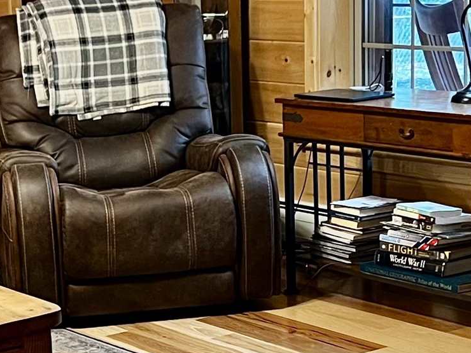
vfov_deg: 13.7
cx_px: 88
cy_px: 234
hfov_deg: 18.0
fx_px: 1469
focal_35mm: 108
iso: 320
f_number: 1.5
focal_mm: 5.7
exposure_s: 1/60
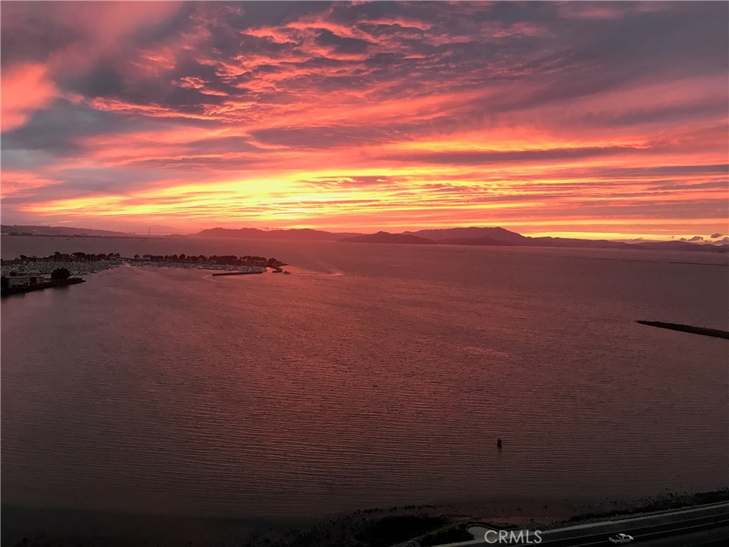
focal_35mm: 28
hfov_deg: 63.4
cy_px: 274
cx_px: 364
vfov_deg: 49.7
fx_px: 590
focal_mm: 3.99
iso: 32
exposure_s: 1/30
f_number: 1.8
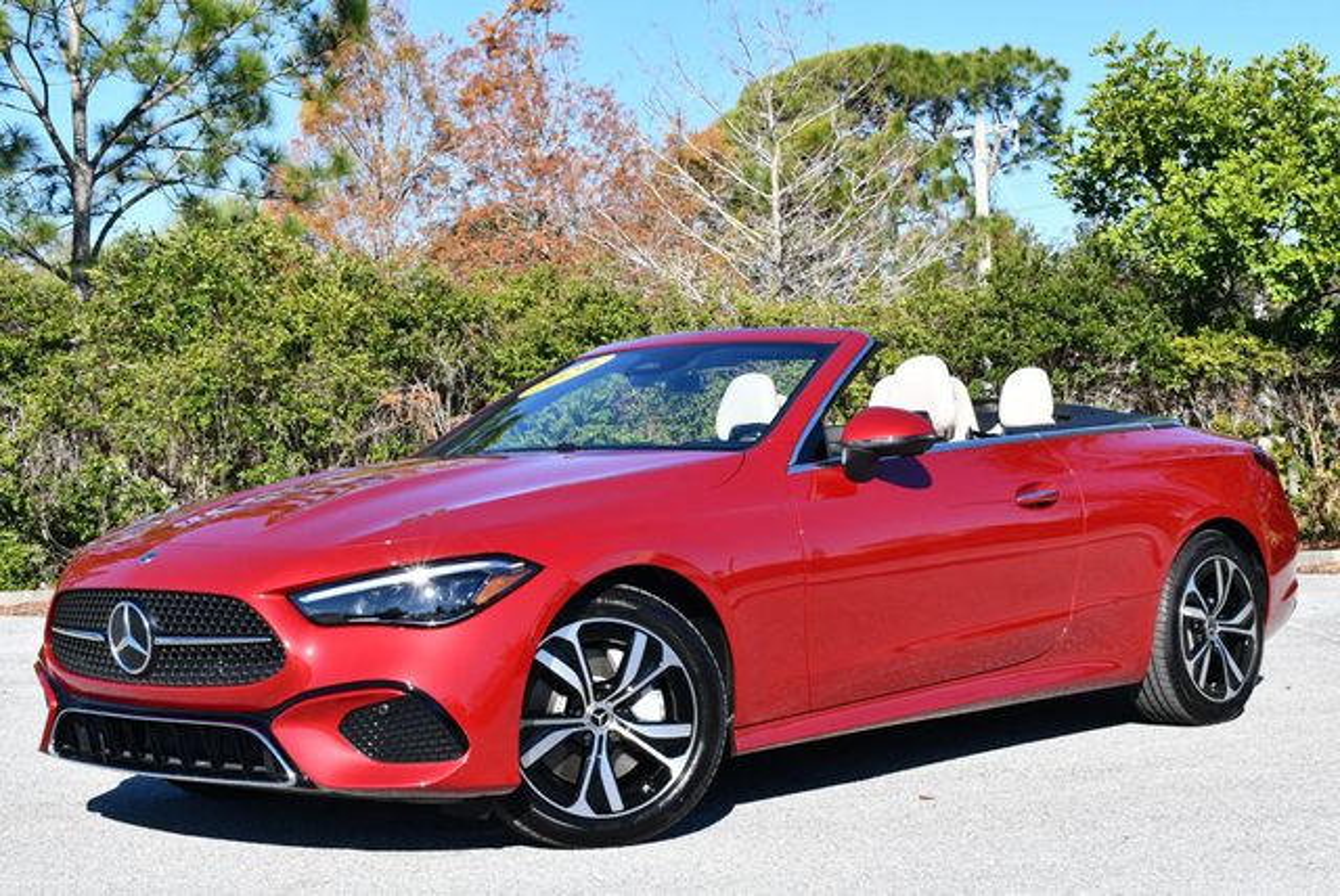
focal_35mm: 60
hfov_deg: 33.4
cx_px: 670
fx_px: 2235
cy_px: 448
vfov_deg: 22.7
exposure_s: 1/250
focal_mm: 30
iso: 110
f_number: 8
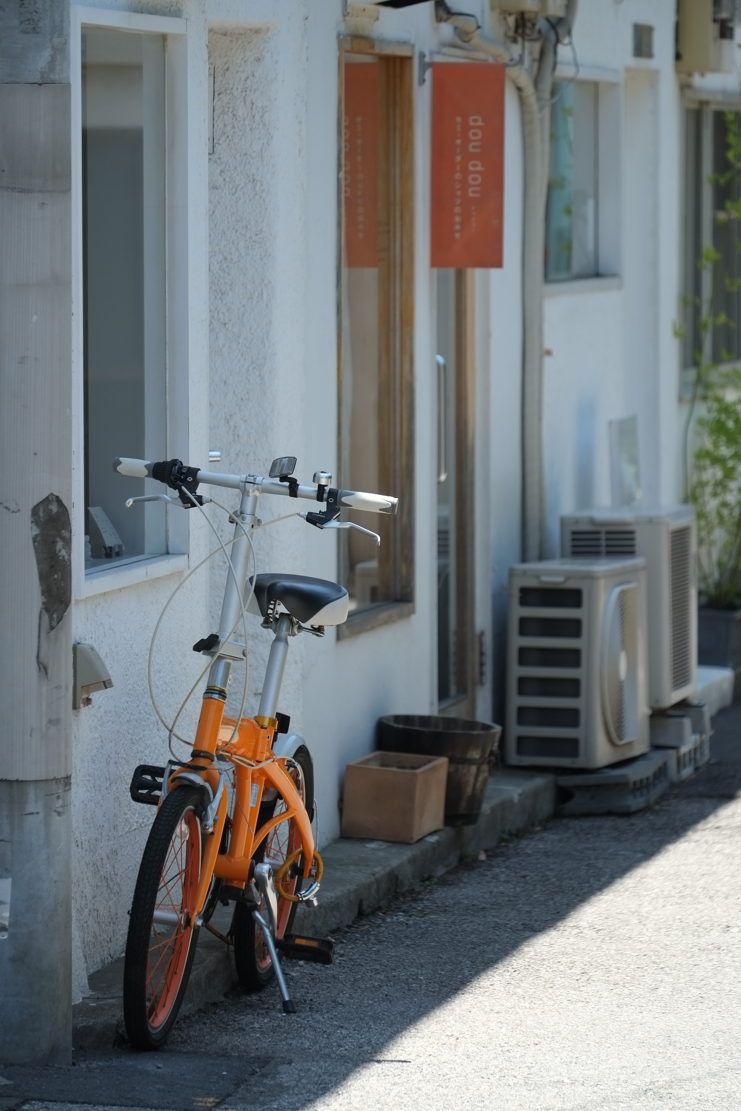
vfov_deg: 9.7
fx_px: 6545
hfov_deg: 6.5
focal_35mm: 212
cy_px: 556
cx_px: 370
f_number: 4.4
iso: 200
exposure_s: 1/420
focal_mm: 141.3
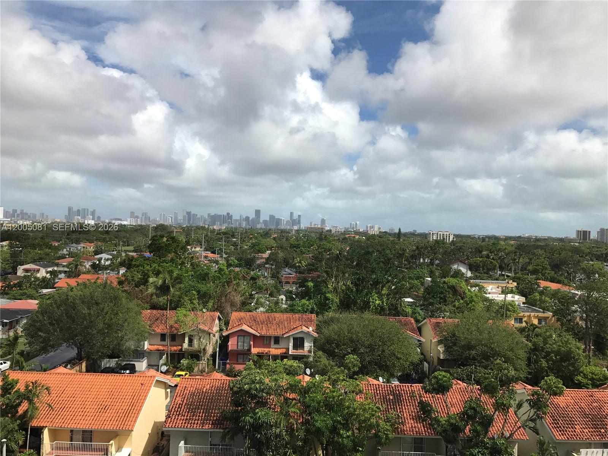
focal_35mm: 28
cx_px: 304
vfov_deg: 49.7
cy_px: 228
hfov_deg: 63.4
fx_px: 492
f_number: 1.8
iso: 20
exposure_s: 1/4566
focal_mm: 3.99
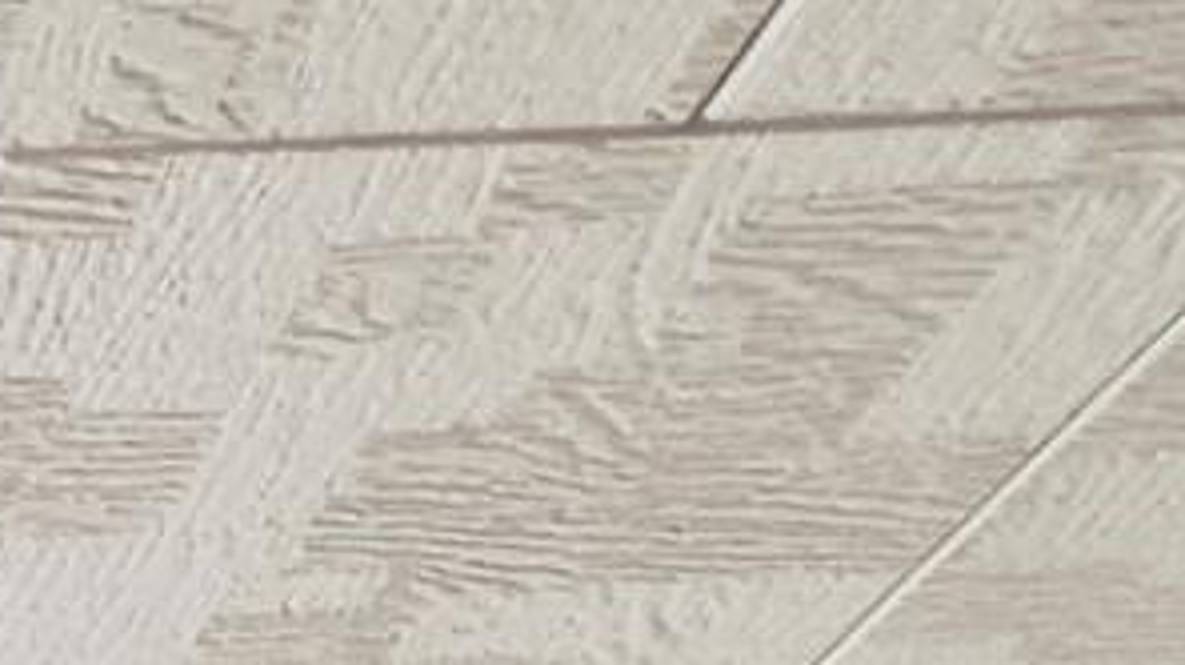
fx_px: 3077
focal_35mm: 98
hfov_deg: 17.0
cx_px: -1085
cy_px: 2684
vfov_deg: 7.8
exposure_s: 1/99
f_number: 1.8
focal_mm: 1.57
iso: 40
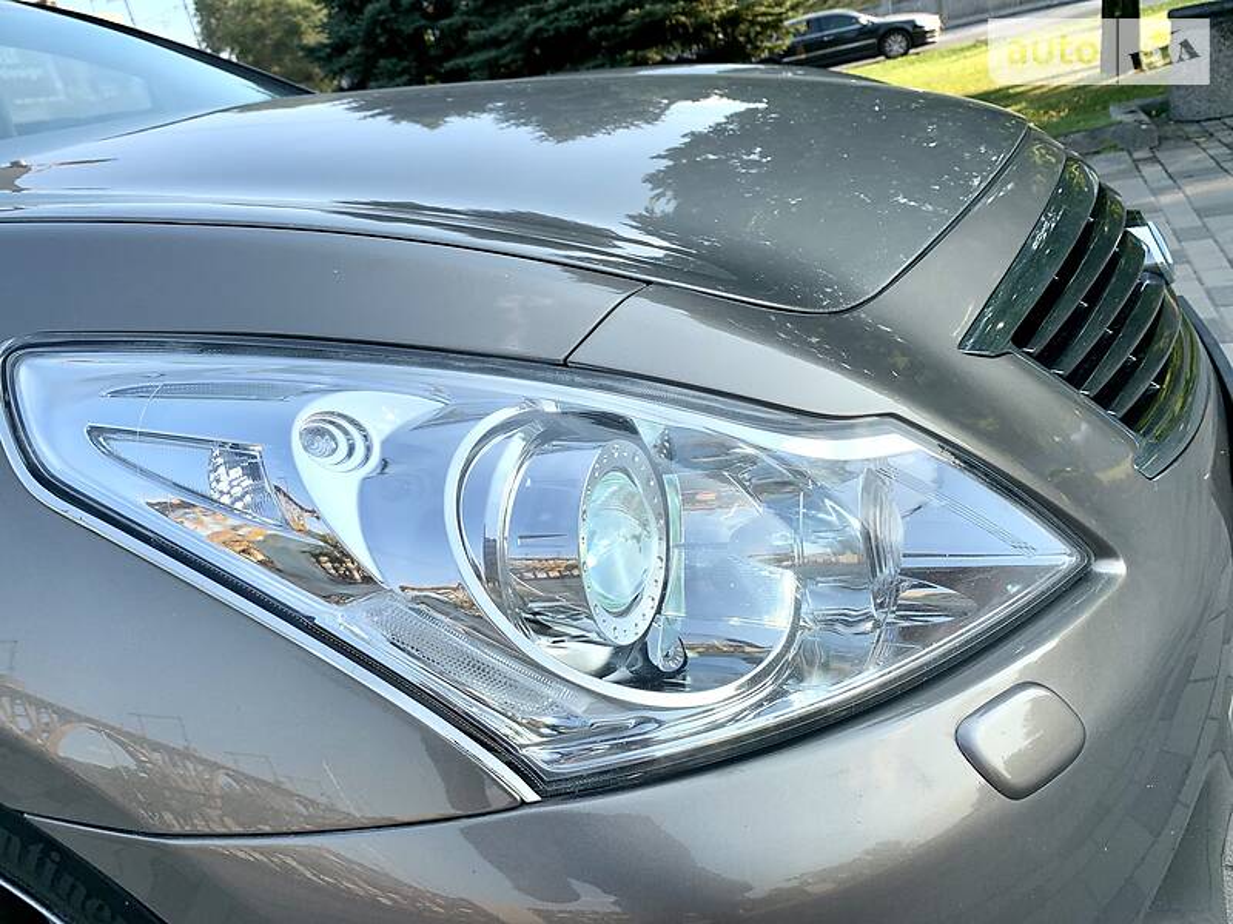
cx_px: 616
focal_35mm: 26
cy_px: 462
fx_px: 926
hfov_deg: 67.3
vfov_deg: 53.1
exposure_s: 1/856
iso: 25
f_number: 1.8
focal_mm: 4.2
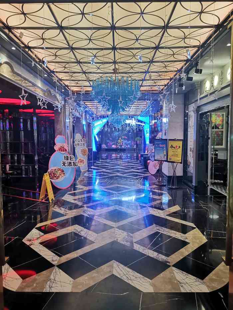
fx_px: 233
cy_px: 155
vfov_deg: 67.3
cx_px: 116
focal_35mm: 26
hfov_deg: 53.1
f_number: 1.8
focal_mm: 4.75
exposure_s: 1/50
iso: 320
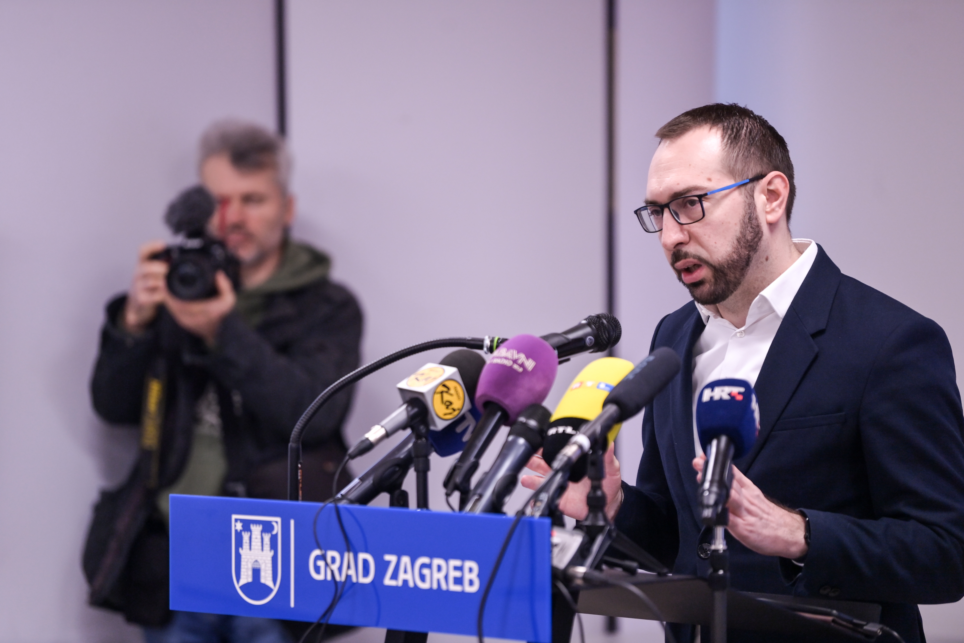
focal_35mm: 170
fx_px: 4552
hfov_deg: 12.1
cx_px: 482
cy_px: 322
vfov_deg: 8.1
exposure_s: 1/250
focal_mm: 170
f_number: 2.8
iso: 1000
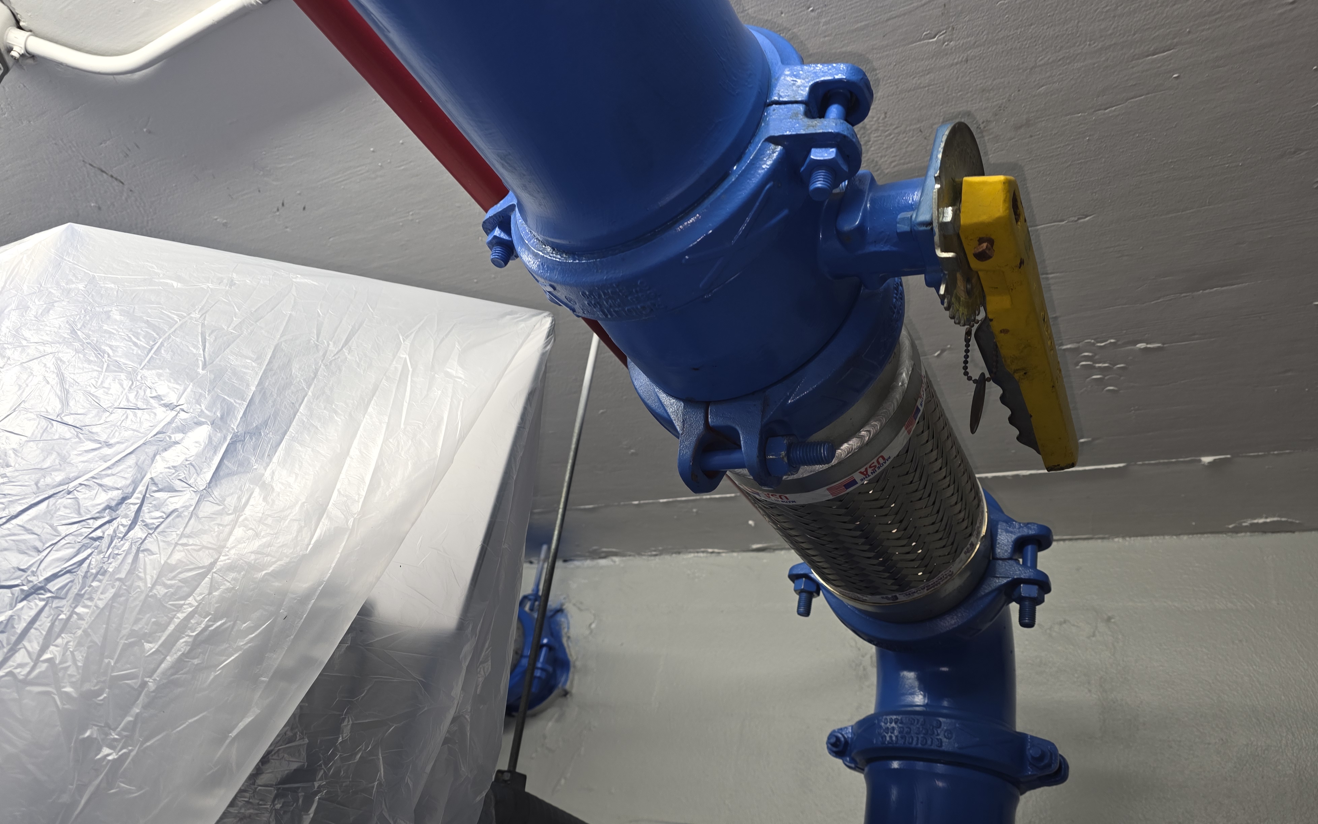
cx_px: 659
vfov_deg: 49.0
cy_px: 489
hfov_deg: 72.5
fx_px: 898
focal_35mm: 25
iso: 100
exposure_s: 1/40
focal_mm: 6.3
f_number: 1.7
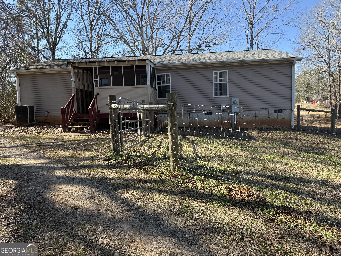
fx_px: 236
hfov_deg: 71.6
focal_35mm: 24
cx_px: 170
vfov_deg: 56.8
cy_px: 128
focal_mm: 6.76
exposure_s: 1/1493
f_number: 1.78
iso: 100
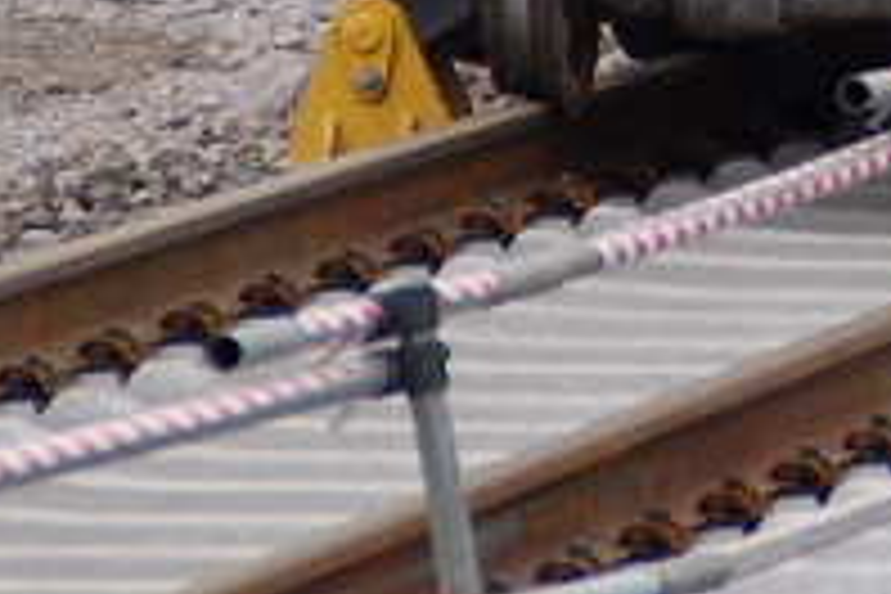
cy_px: -610
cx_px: 1534
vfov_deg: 1.5
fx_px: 23040
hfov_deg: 2.2
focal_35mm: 931
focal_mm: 120
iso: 800
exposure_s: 1/320
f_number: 6
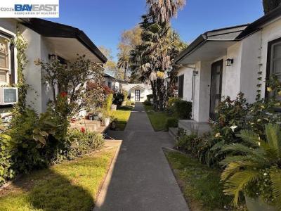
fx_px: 211
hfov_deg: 67.3
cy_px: 106
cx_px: 140
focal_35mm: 26
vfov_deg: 53.1
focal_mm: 5.7
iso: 50
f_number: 1.5
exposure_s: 1/982
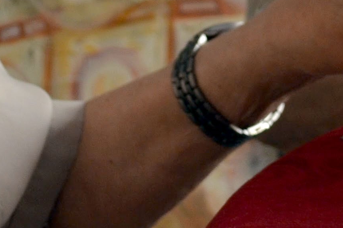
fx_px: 1687
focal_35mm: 177
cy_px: -261
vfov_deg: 7.4
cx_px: 426
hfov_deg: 11.4
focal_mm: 22
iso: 400
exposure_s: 1/50
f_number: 4
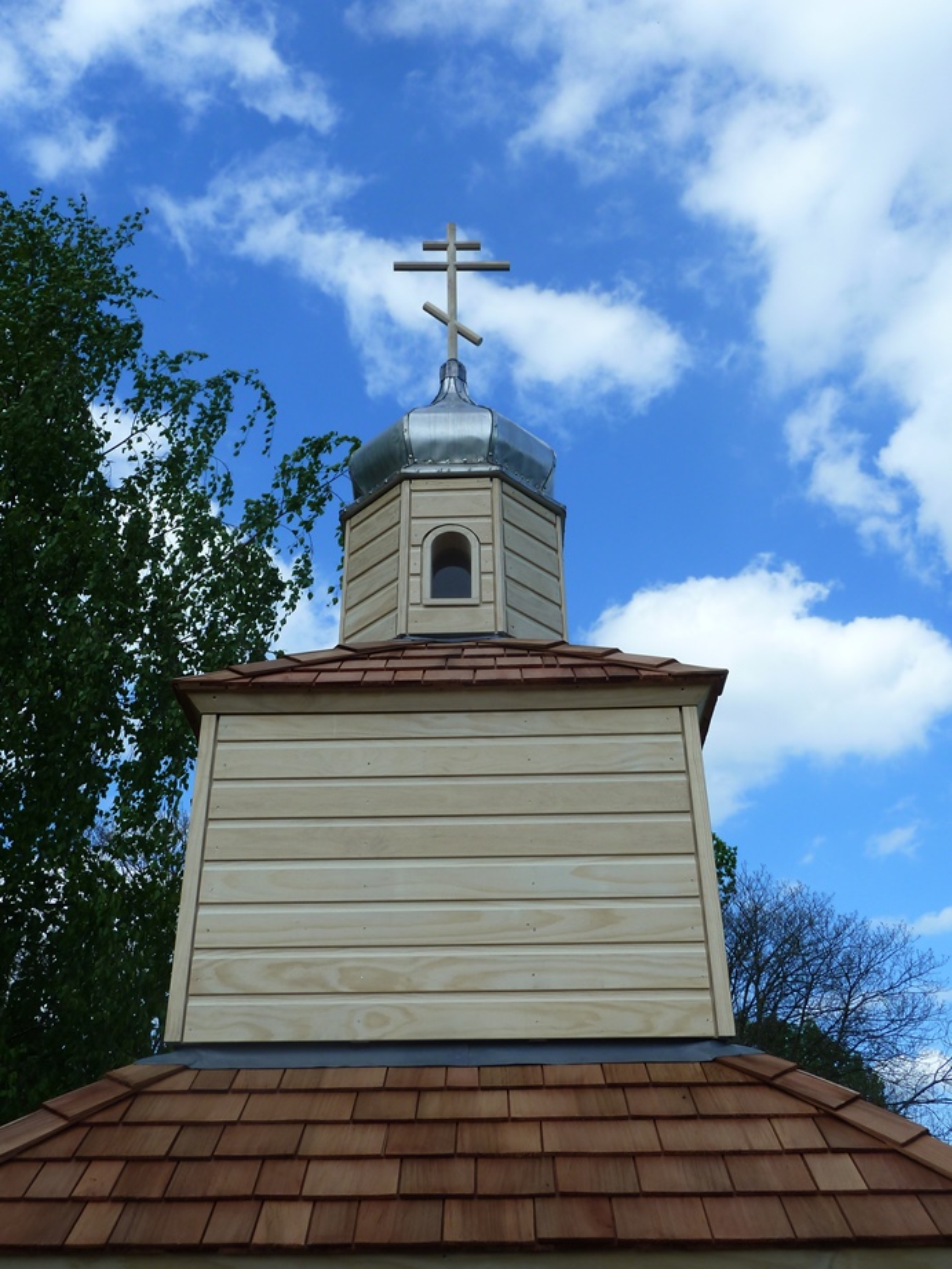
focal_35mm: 32
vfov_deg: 56.8
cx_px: 476
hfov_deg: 44.2
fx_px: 1173
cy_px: 634
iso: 80
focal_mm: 5.3
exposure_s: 1/500
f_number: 4
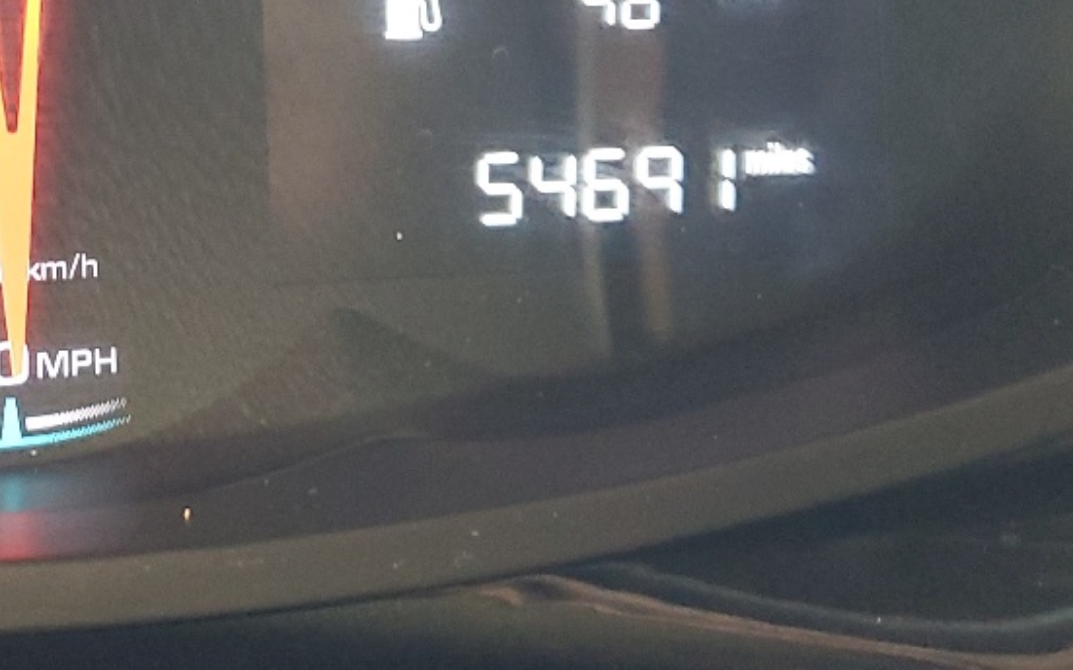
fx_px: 2339
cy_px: -142
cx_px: 78
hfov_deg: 25.0
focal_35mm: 80
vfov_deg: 15.7
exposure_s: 1/40
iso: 289
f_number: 1.5
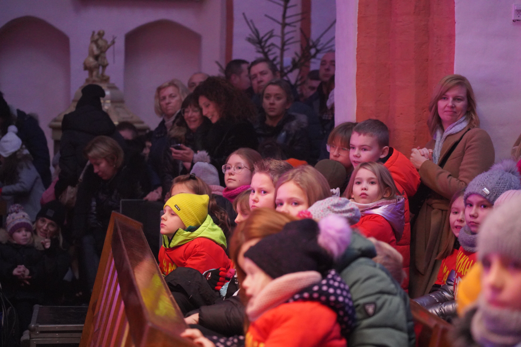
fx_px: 1520
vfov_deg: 13.0
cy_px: 174
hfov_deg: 19.5
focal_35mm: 105
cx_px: 260
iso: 12800
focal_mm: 105
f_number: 4
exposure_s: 1/100
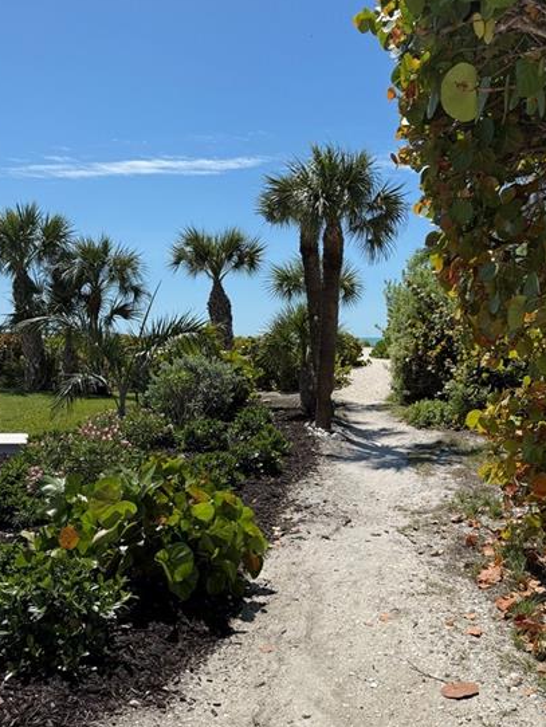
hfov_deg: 41.5
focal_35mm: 34
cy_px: 334
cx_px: 345
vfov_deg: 53.9
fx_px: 714
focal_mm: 6.76
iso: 80
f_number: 1.78
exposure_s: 1/7353
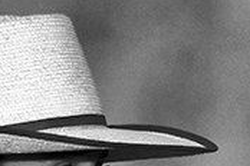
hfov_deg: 0.6
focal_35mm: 3222
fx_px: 22373
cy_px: 451
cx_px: 75
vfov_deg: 0.4
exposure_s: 1/1000
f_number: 4
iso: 100
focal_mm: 340
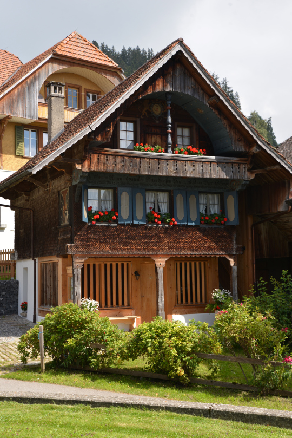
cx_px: 146
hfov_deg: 26.0
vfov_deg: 38.2
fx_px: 632
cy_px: 219
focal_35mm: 52
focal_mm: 52
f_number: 6.3
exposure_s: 1/200
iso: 100
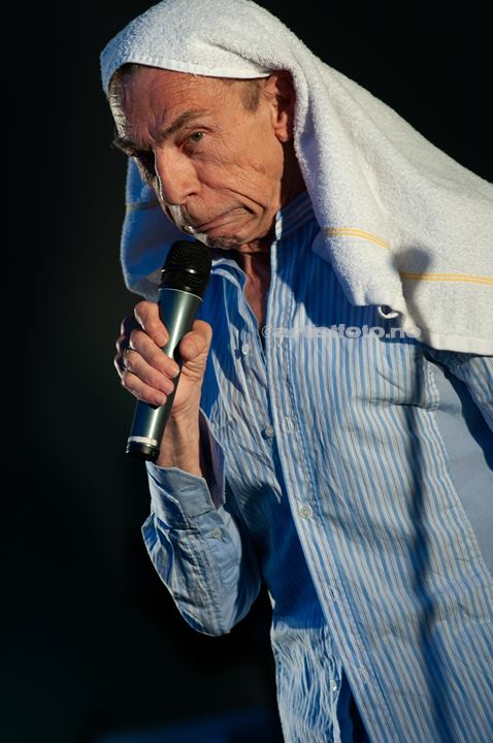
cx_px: 246
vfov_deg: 8.1
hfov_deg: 5.4
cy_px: 372
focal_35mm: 255
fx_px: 5253
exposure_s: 1/250
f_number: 4
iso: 320
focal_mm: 170
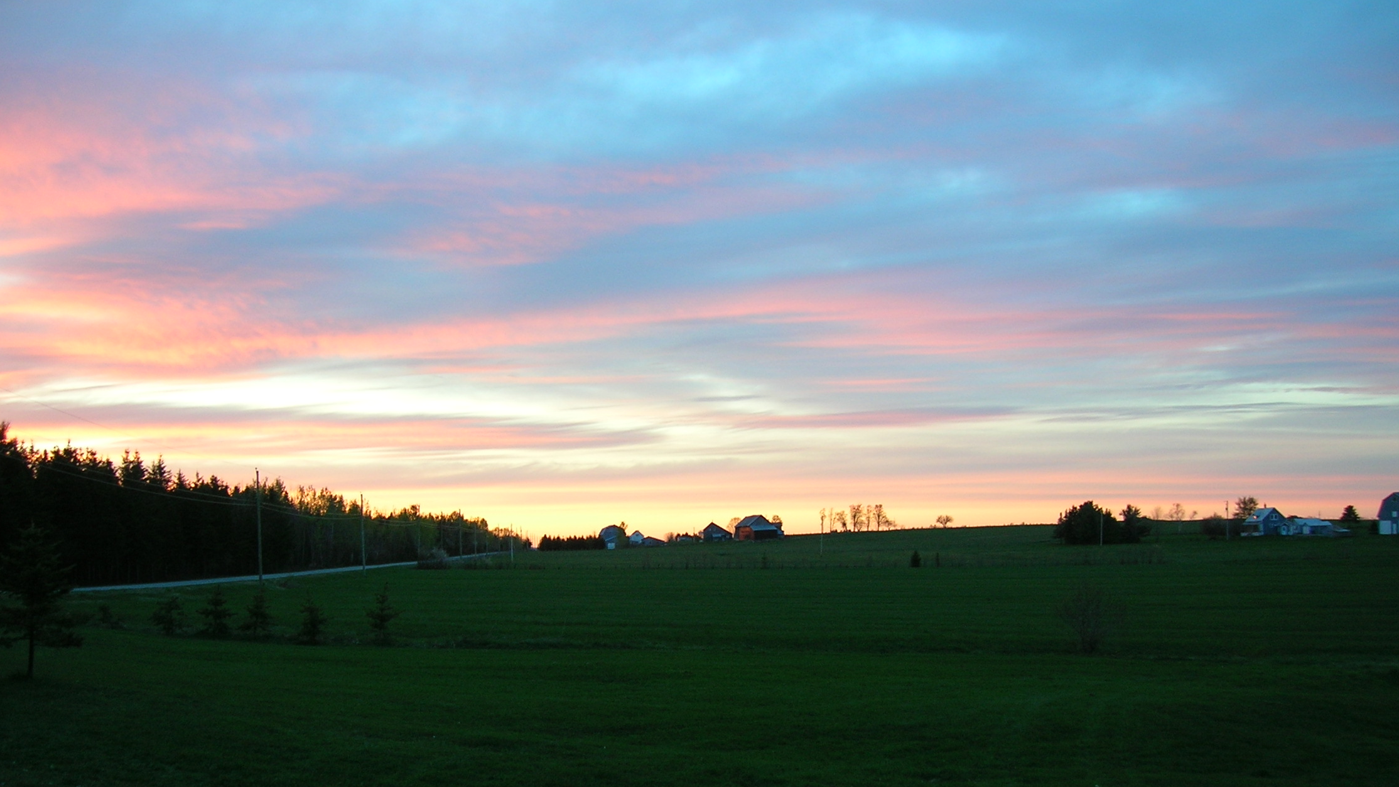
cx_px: 692
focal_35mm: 38
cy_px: 481
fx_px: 1410
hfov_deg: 52.8
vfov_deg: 31.1
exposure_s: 1/12.8
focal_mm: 5.7
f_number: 2.9
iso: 50
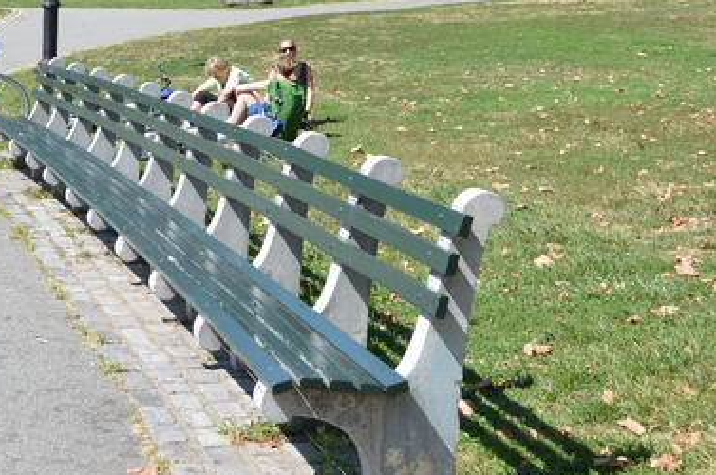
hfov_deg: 23.6
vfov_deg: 15.3
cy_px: -72
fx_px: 1708
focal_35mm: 86
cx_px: 253
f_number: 6.3
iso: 100
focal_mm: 24
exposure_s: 1/160
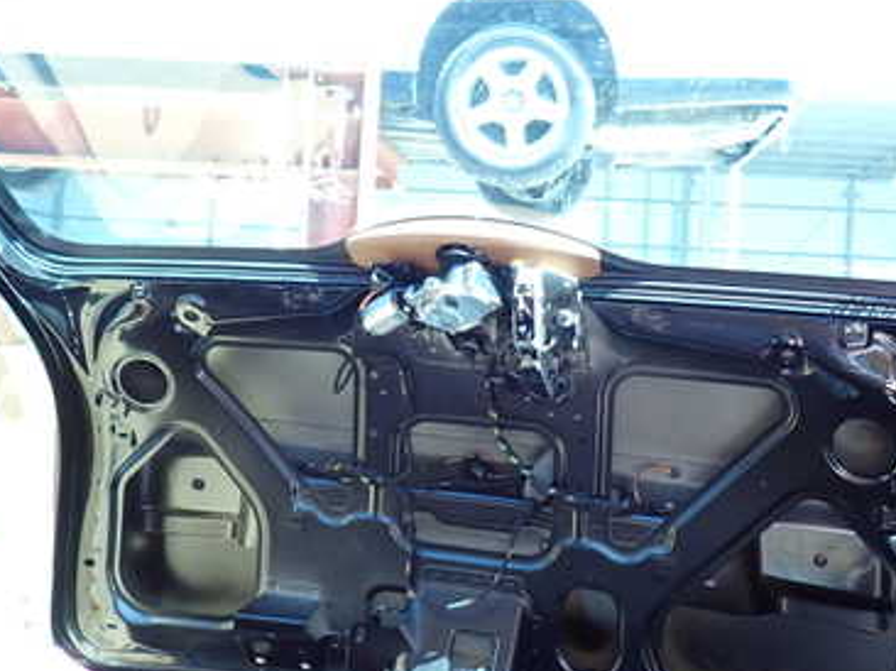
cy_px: 279
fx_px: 1061
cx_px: 504
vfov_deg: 35.0
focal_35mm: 41
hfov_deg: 45.7
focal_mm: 4.5
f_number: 2
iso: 200
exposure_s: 1/50
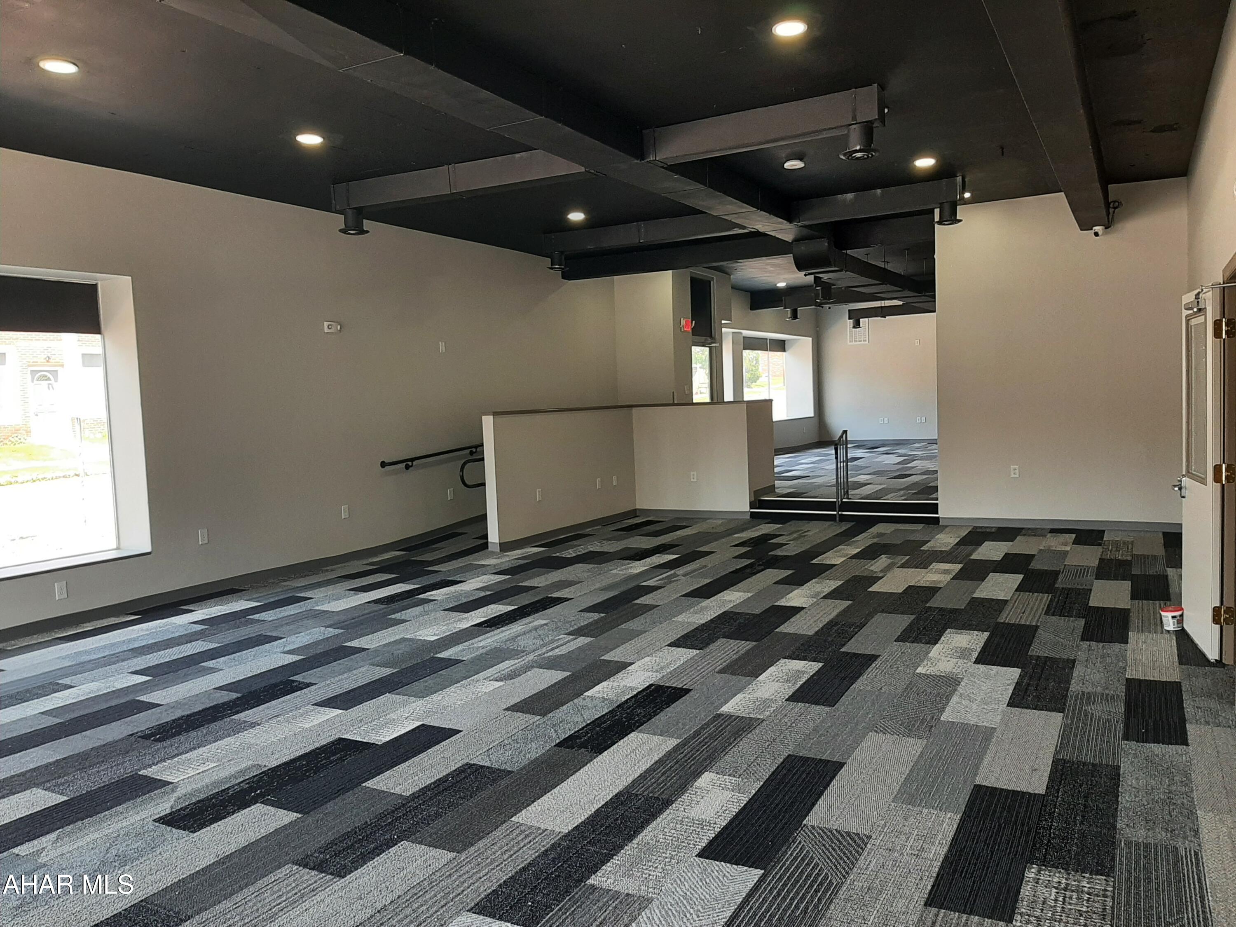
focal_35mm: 26
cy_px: 464
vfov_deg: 53.1
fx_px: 928
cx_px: 618
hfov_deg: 67.3
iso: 80
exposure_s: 1/120
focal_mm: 3.93
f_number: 1.7
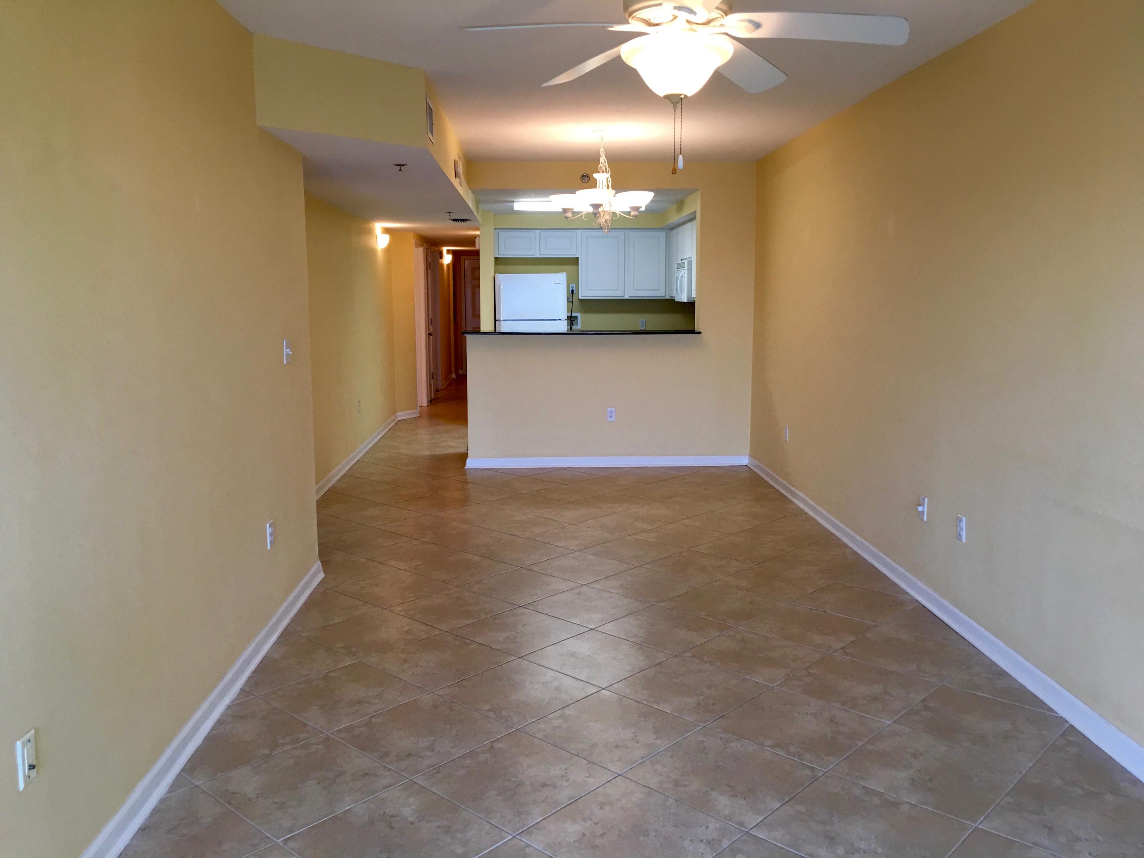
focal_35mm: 29
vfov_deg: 48.2
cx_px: 572
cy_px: 429
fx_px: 958
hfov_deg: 61.7
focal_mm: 4.15
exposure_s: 1/15
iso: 25
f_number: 2.2
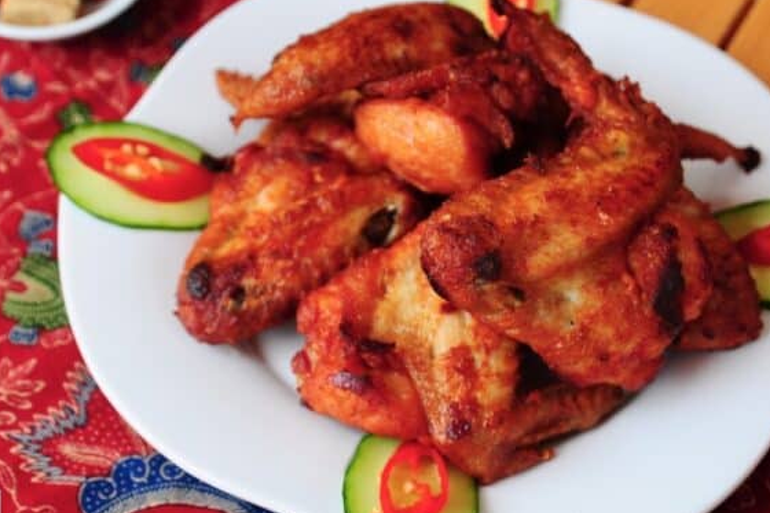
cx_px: 381
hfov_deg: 22.6
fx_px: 1924
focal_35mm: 90
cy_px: 270
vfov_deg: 15.2
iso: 160
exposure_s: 1/250
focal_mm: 48
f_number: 4.8
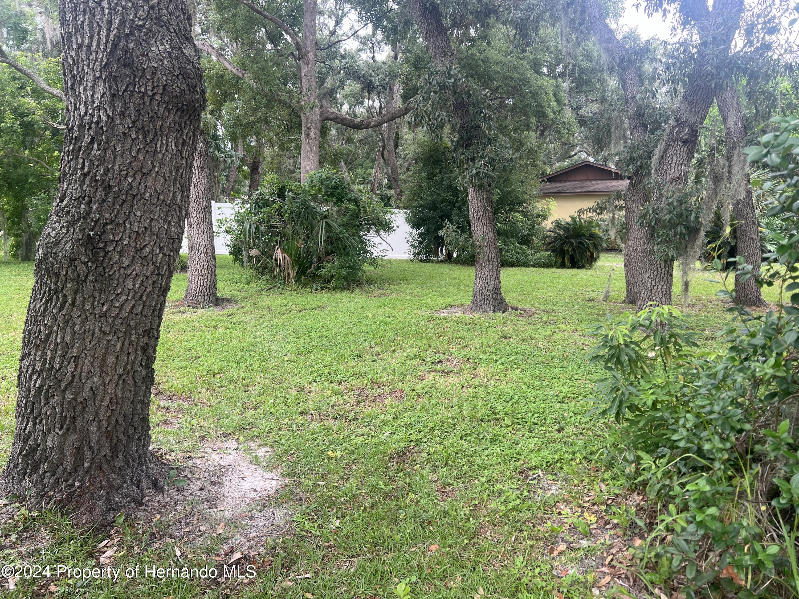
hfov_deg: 67.3
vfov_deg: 53.1
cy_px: 300
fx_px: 600
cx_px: 400
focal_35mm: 26
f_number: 1.5
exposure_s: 1/199
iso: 40
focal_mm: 5.7
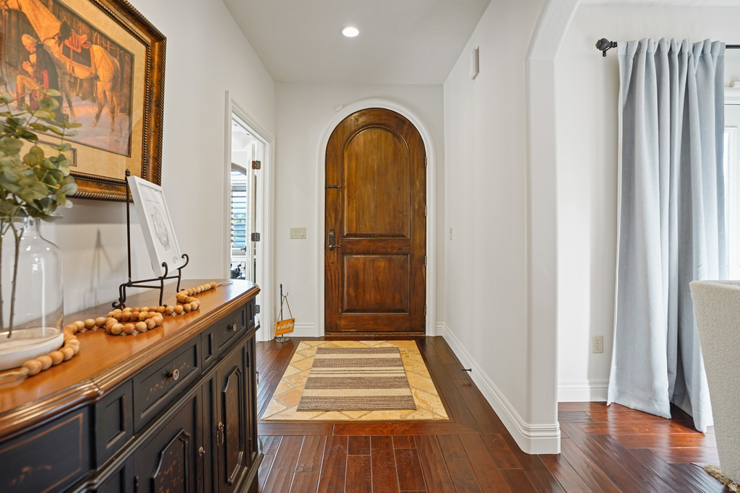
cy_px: 246
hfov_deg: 96.7
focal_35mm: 16
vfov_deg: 73.8
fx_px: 329
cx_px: 370
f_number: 4
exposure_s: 1/10
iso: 400
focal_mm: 16
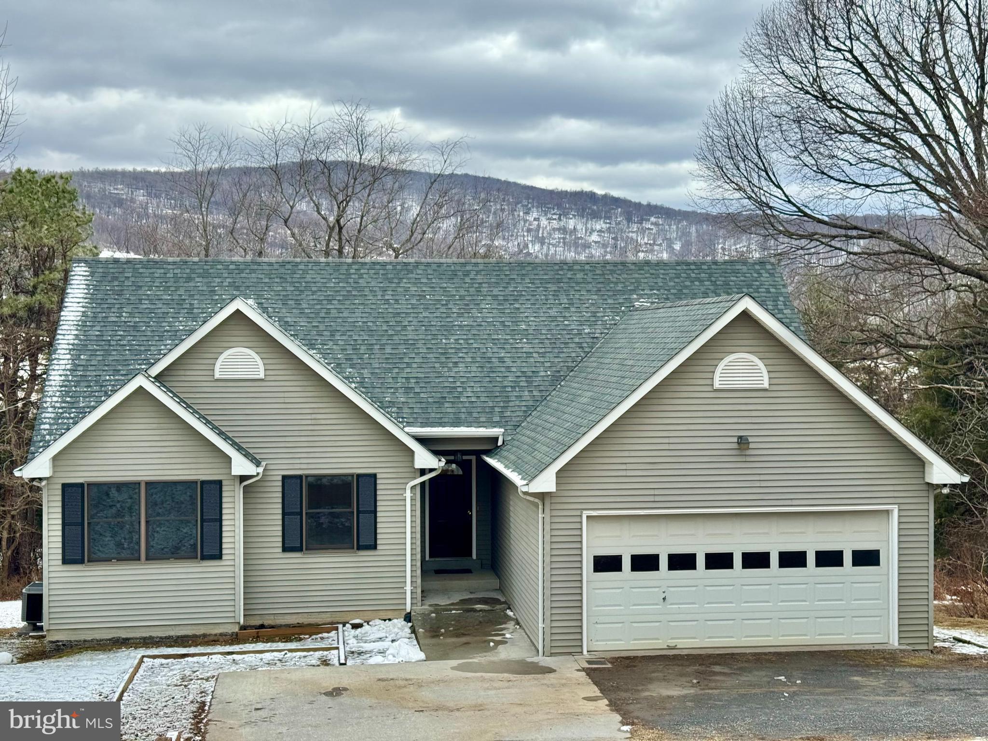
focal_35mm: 48
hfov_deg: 39.7
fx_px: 1370
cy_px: 370
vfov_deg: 30.3
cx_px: 494
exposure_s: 1/1524
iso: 64
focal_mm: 6.76
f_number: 1.78
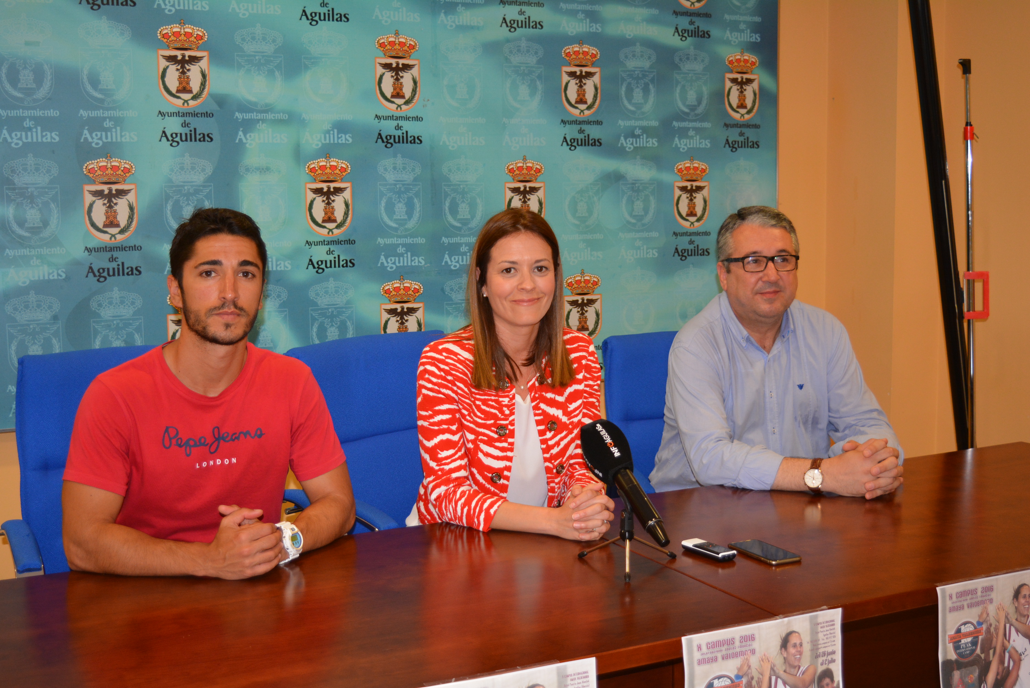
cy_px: 344
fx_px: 1288
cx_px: 515
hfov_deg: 43.6
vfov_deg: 29.9
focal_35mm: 45
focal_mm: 30
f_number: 4.2
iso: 640
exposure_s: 1/60
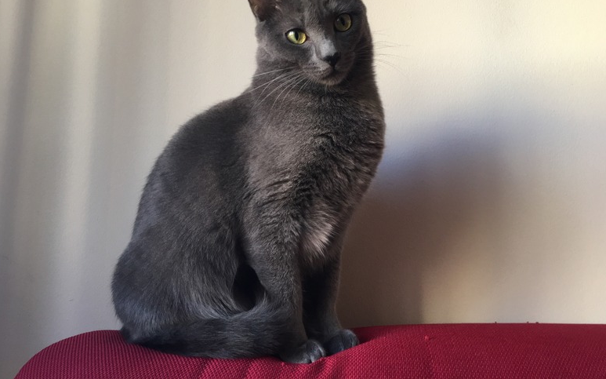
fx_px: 512
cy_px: 150
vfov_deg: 40.4
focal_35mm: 31
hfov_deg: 61.2
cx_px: 303
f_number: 2.2
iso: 100
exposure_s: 1/33
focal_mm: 4.15
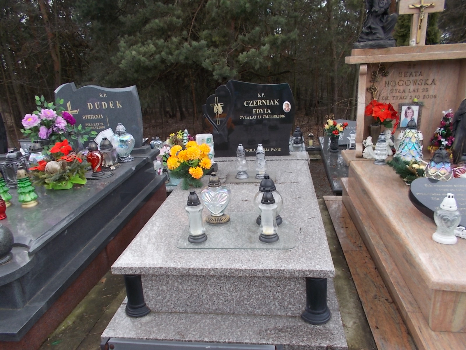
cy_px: 175
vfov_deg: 53.1
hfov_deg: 67.3
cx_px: 233
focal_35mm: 26
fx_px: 350
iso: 80
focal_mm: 4.6
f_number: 3.2
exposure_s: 1/200
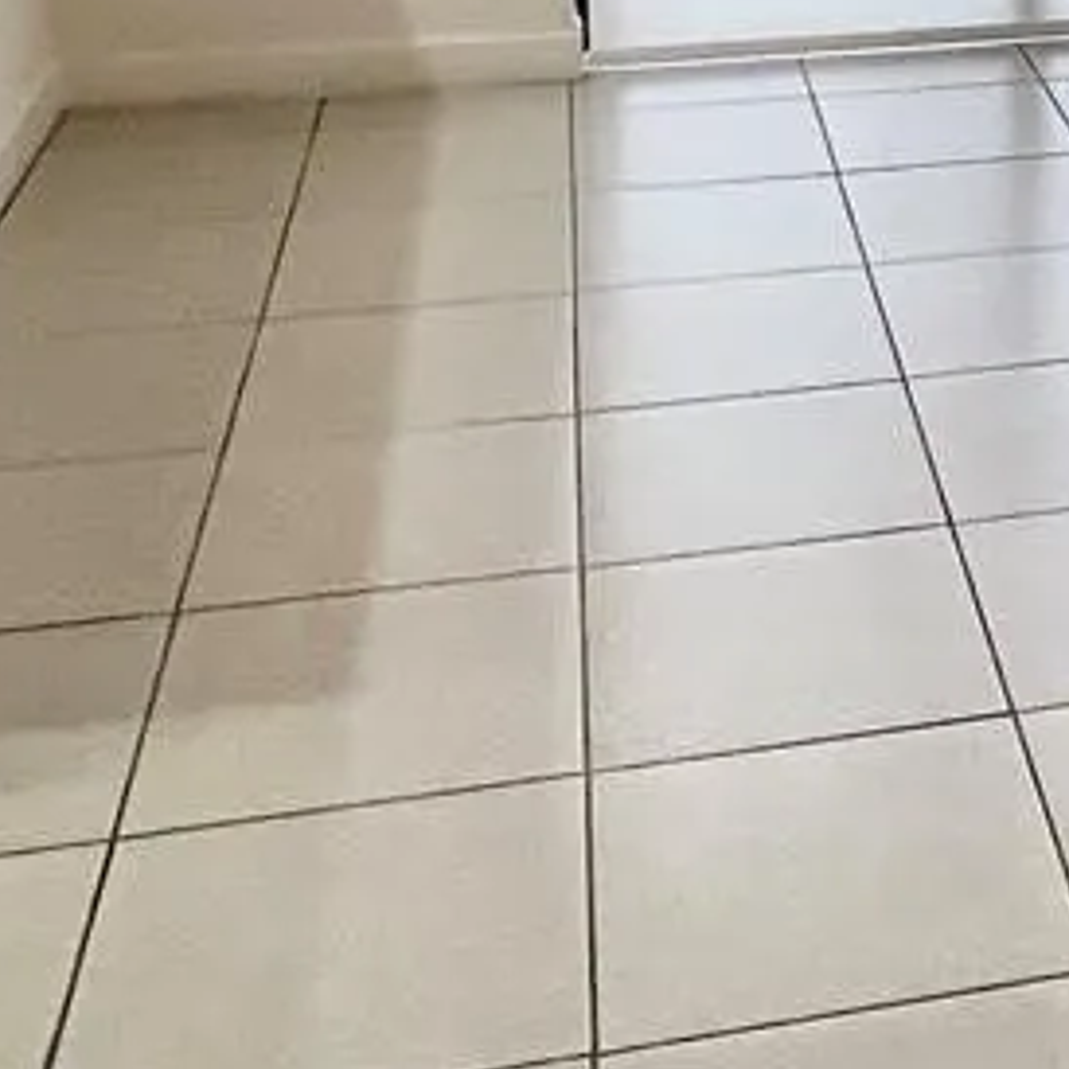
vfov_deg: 22.7
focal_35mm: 67
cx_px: 1358
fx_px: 2341
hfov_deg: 23.1
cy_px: -359
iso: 125
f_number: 1.8
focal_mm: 1.57
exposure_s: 1/120
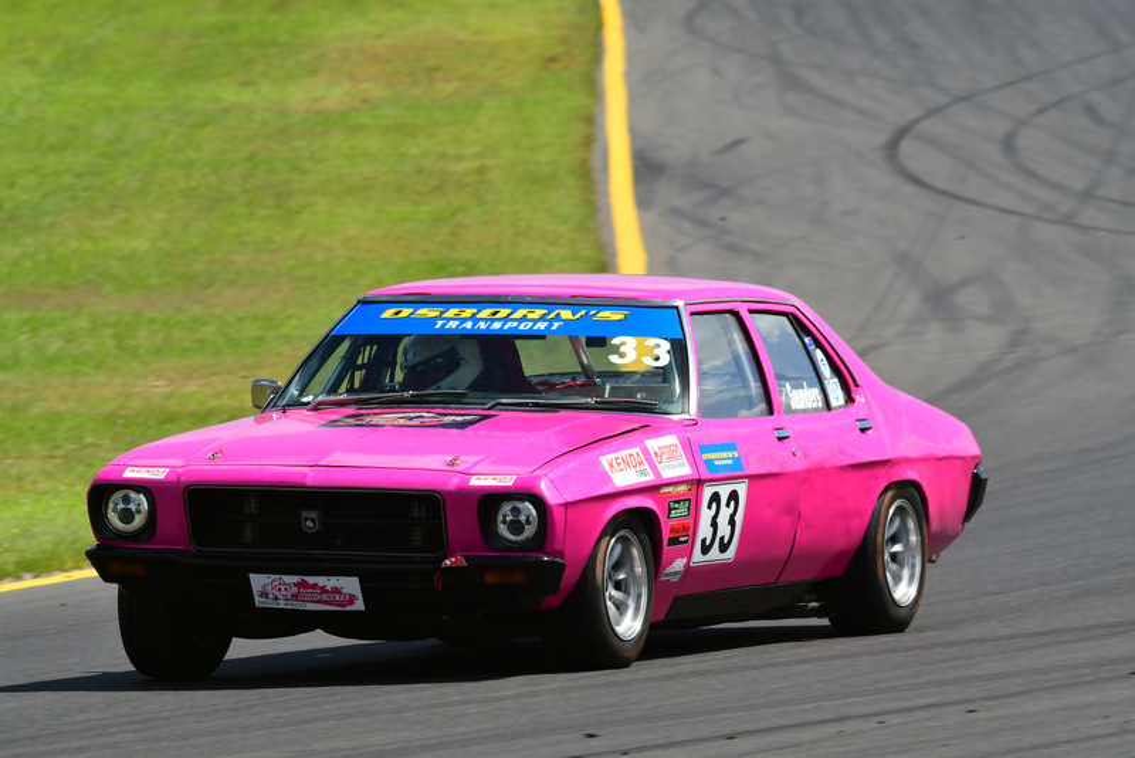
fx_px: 17030
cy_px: 379
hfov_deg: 3.8
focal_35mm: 540
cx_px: 568
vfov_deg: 2.5
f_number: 13
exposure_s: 1/500
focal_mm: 360
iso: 400
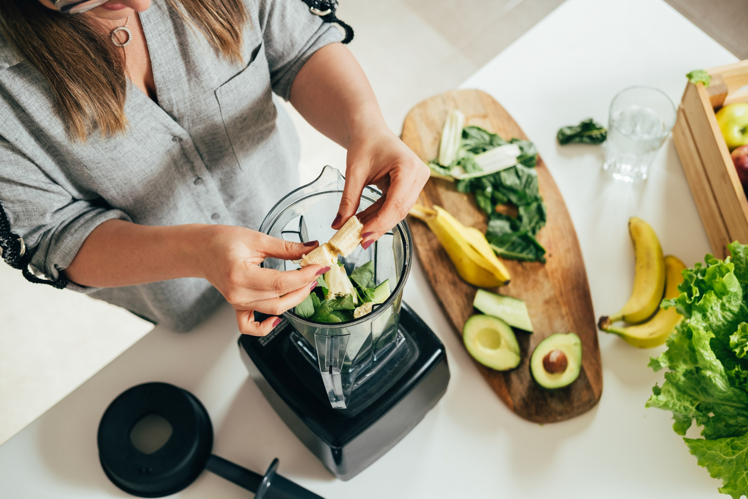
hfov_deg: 37.5
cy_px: 250
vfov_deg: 25.5
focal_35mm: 53
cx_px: 374
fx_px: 1101
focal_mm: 35
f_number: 2.8
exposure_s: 1/160
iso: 320
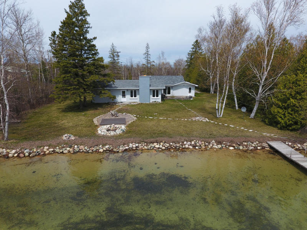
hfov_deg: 81.7
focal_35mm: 20
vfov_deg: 66.0
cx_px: 154
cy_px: 115
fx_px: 177
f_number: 2.8
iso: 100
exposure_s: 1/1650
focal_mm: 3.61
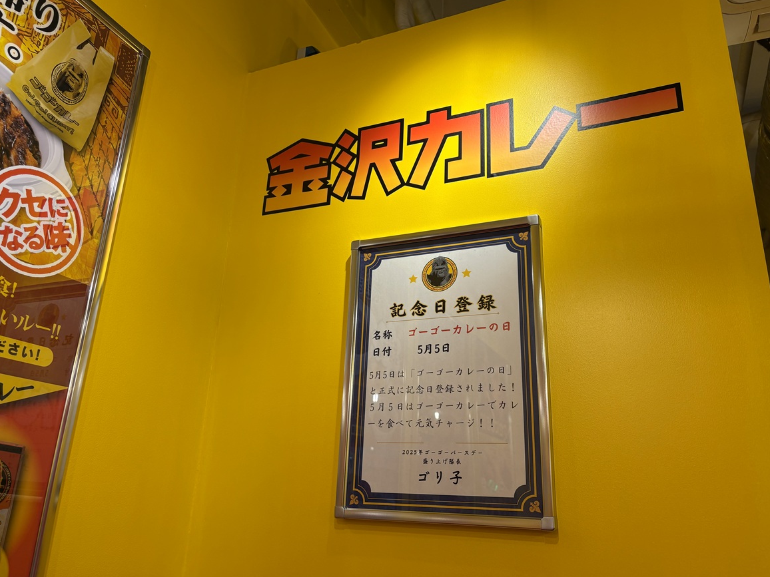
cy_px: 281
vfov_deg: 51.3
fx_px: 601
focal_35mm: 27
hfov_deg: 65.3
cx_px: 392
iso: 40
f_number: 1.6
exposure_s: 1/100
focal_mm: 5.96
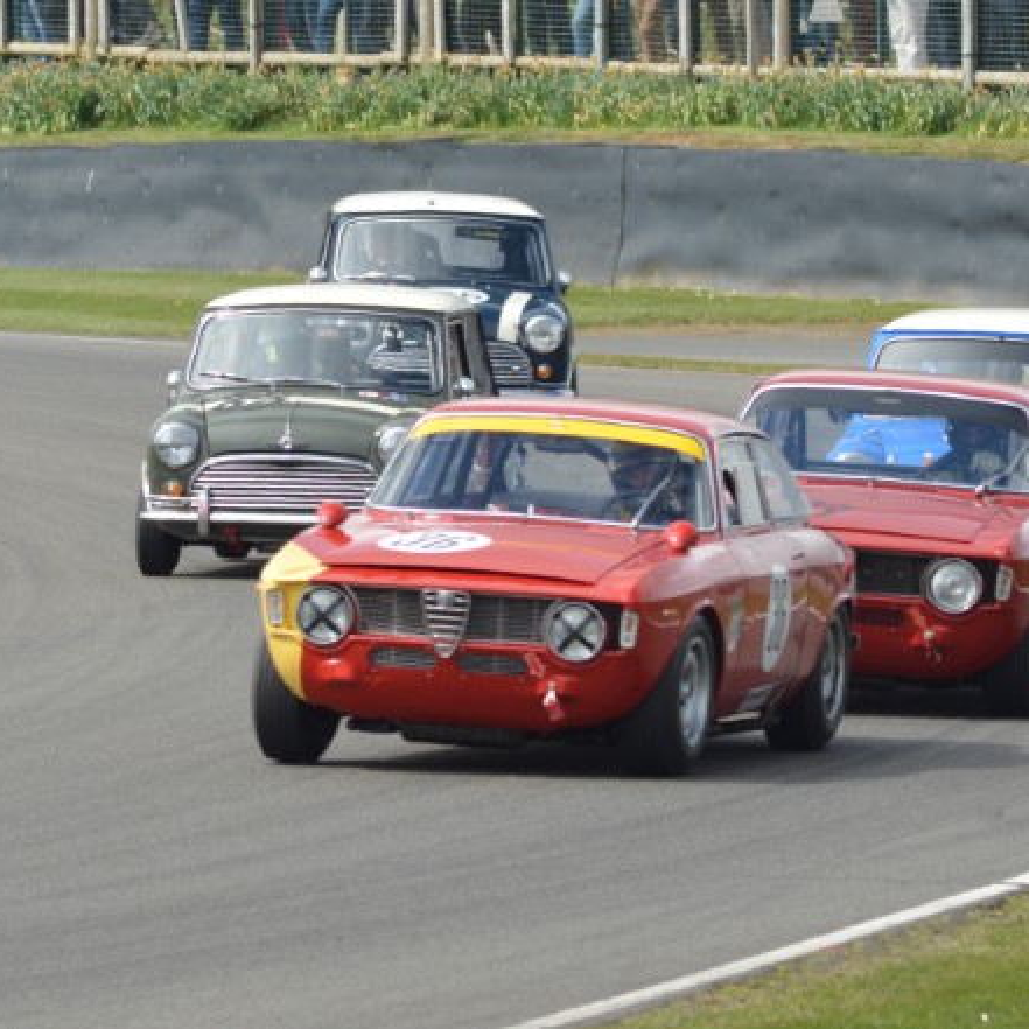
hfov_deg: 4.7
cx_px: 579
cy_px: 489
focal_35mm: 375
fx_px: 12601
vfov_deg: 4.7
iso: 400
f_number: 10
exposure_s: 1/500
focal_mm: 185
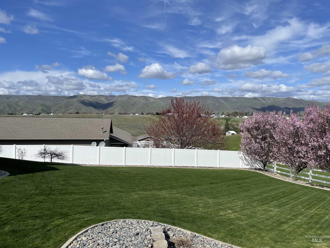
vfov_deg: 53.1
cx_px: 165
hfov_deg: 67.3
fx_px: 248
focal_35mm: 26
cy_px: 124
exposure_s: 1/6494
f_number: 1.6
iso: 32
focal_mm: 4.2
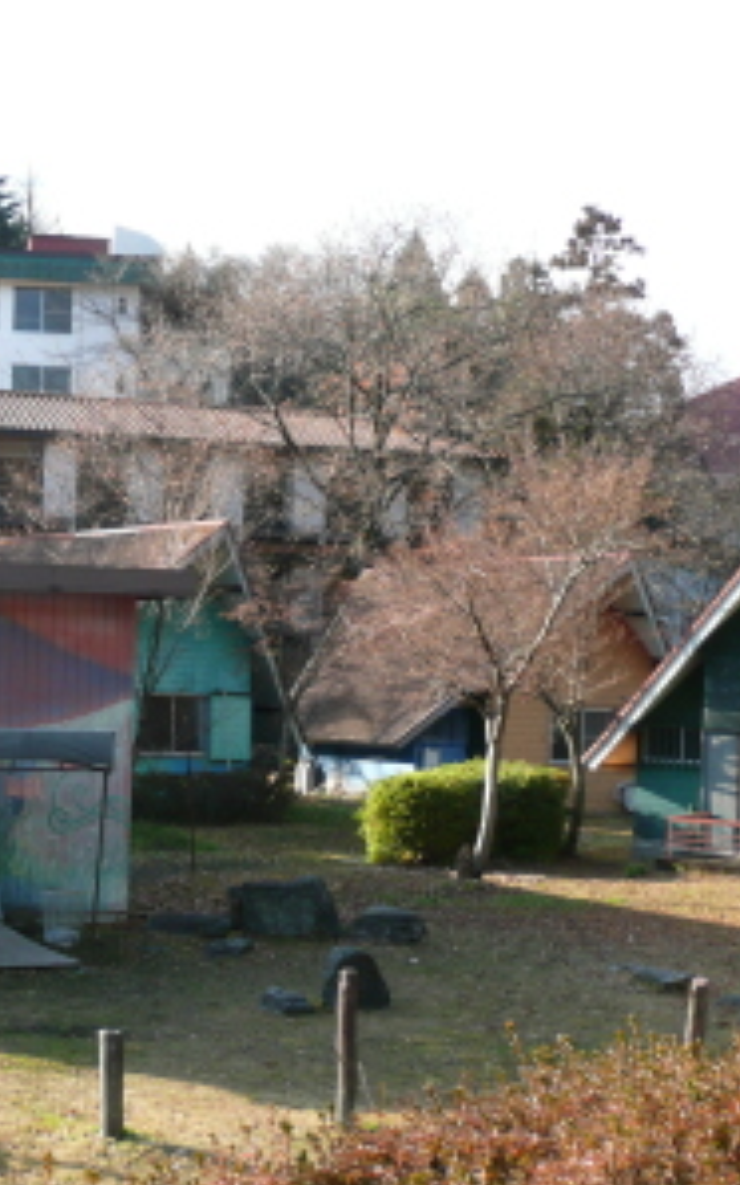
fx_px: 1841
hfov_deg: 21.7
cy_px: 592
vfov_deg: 35.7
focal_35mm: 57
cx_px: -44
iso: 100
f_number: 3.9
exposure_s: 1/160
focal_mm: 6.5
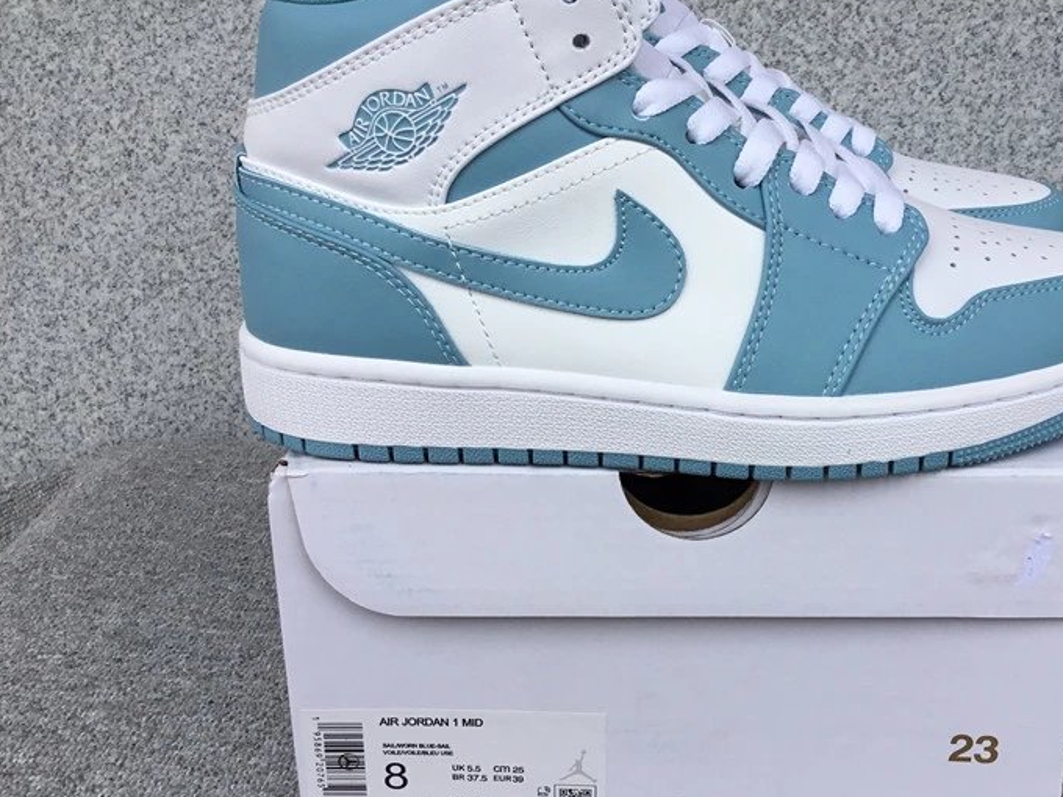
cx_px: 688
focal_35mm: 41
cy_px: 368
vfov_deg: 35.1
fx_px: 1259
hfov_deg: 45.2
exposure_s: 1/476
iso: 25
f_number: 2.4
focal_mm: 3.3
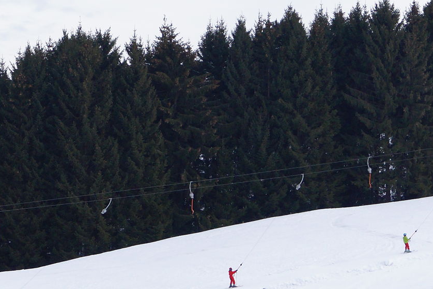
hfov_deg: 13.6
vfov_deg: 9.1
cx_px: 368
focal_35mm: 150
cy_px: 289
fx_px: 1809
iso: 800
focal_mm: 35
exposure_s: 1/1250
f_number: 18
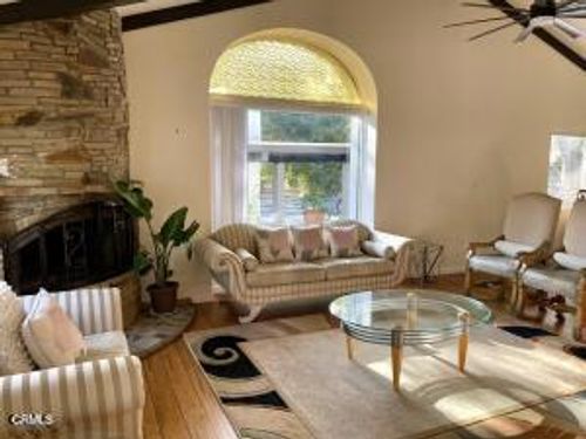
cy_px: 220
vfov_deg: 53.1
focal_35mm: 26
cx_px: 293
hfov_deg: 67.3
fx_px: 440
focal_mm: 4.2
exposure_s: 1/121
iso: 50
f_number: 1.6
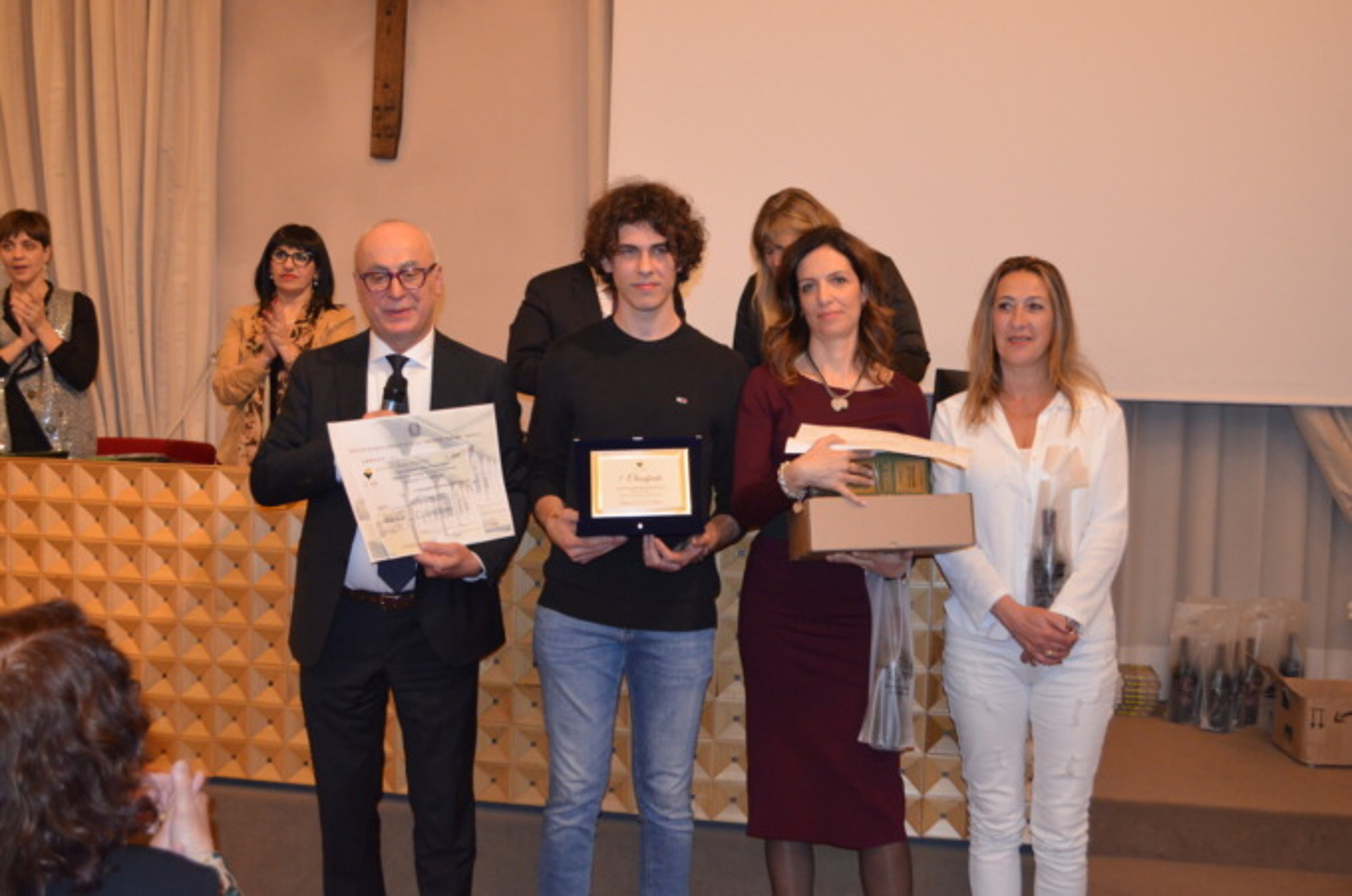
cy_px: 448
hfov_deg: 53.2
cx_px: 676
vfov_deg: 36.7
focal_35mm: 36
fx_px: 1350
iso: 2200
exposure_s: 1/60
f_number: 4
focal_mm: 24
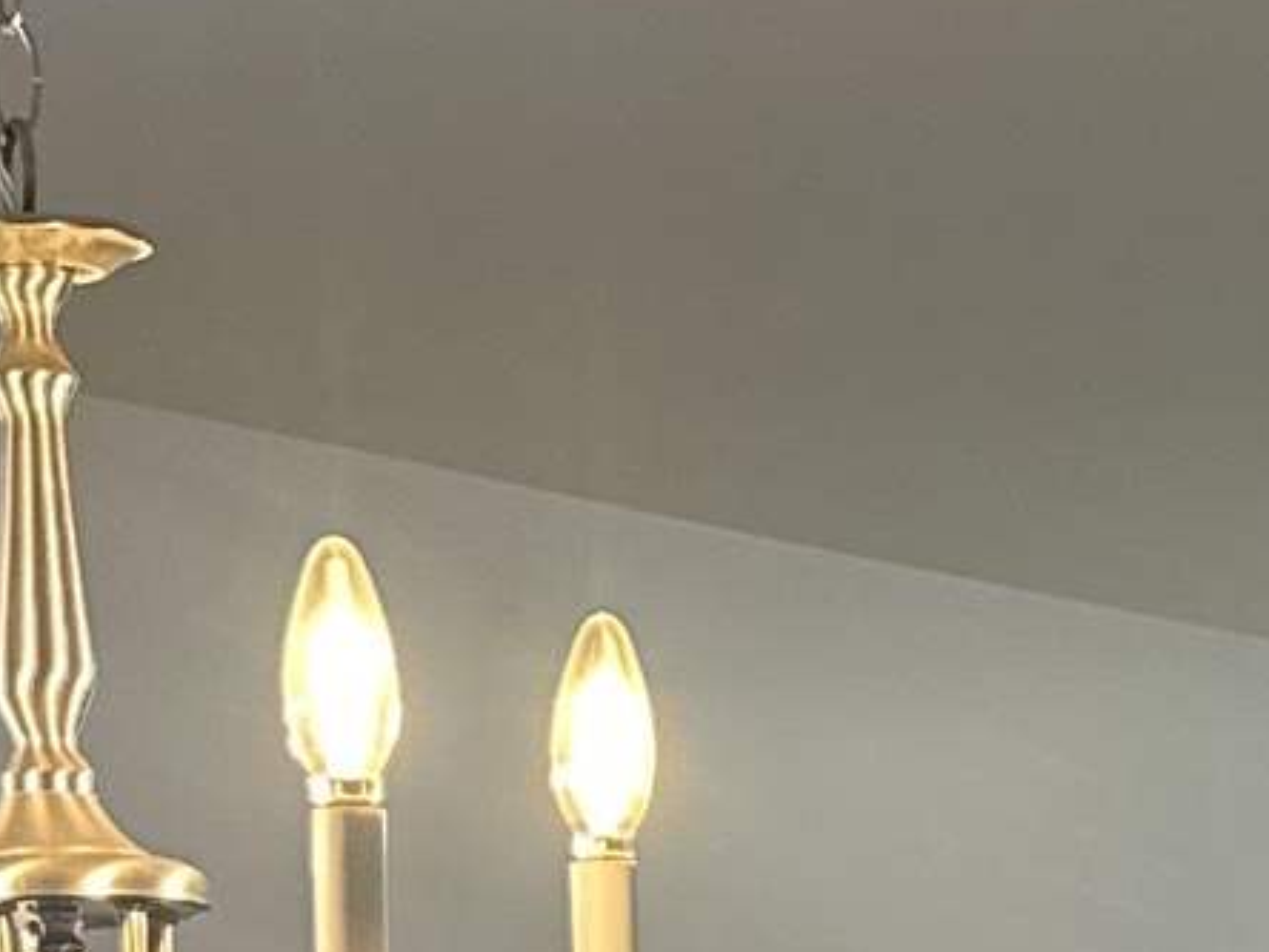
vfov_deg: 8.1
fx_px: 6085
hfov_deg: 11.9
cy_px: 2479
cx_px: 937
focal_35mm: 166
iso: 125
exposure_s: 1/120
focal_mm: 6.86
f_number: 1.78
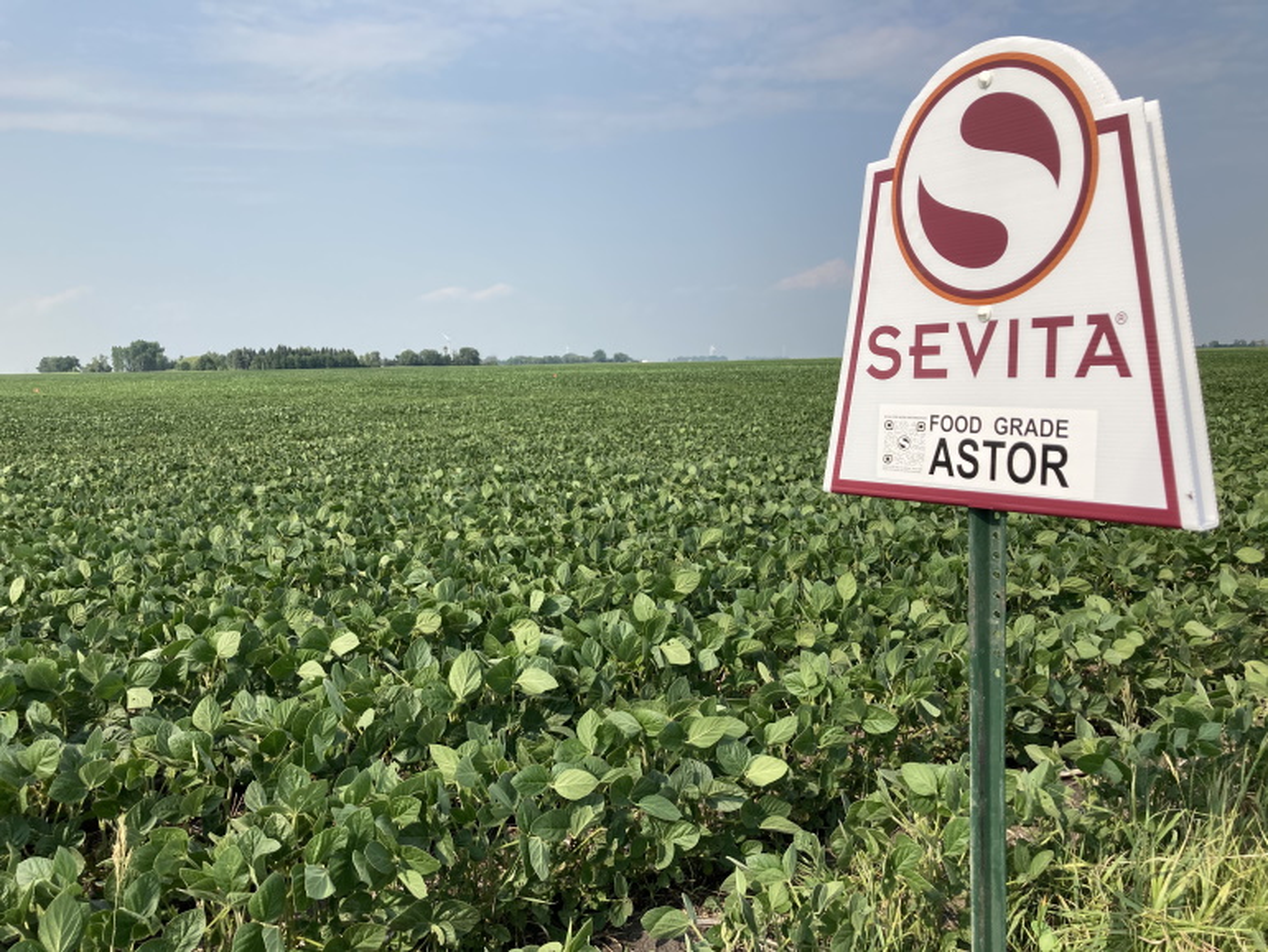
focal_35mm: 28
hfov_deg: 63.4
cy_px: 476
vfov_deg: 49.8
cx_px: 634
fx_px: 1026
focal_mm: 3.99
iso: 20
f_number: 1.8
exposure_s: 1/2667
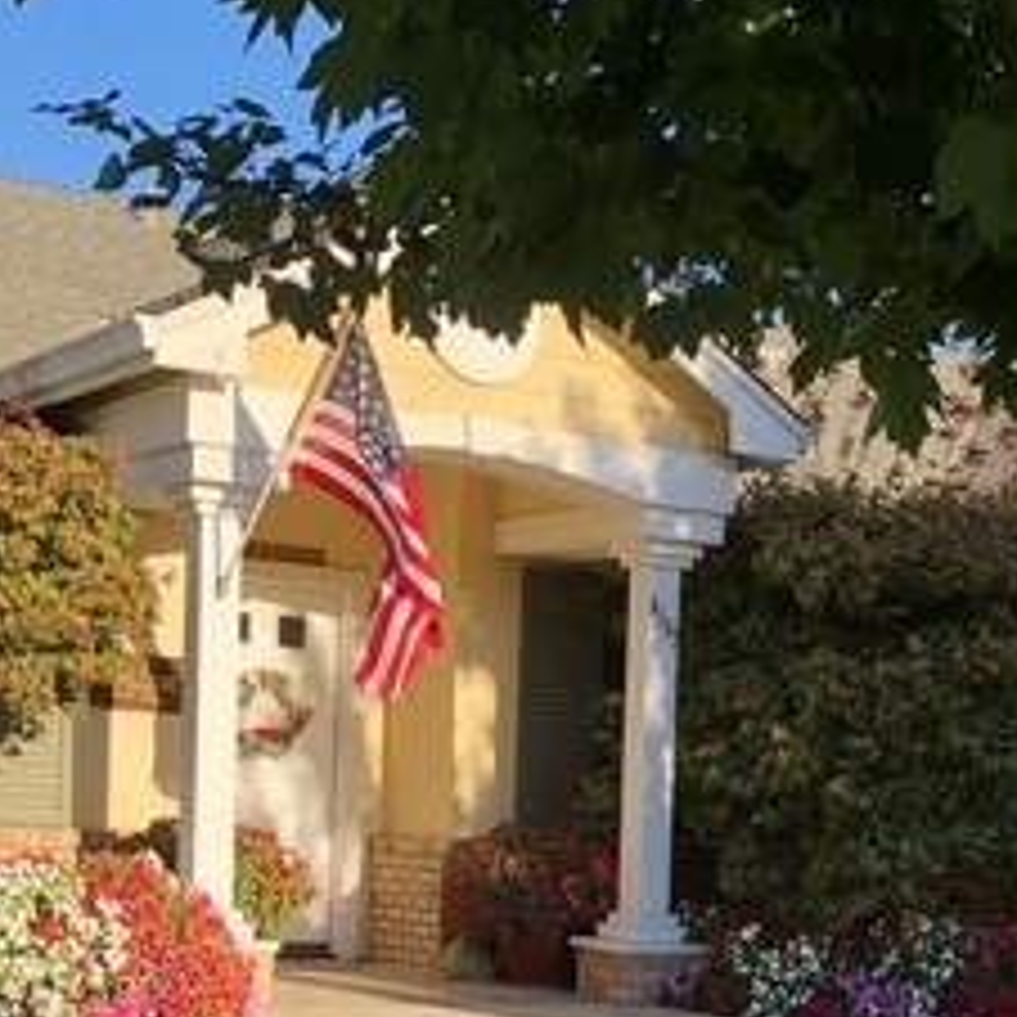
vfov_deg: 24.0
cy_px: 900
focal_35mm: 70
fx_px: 2327
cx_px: 711
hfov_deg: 24.5
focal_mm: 3.99
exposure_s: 1/800
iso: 20
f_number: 1.8
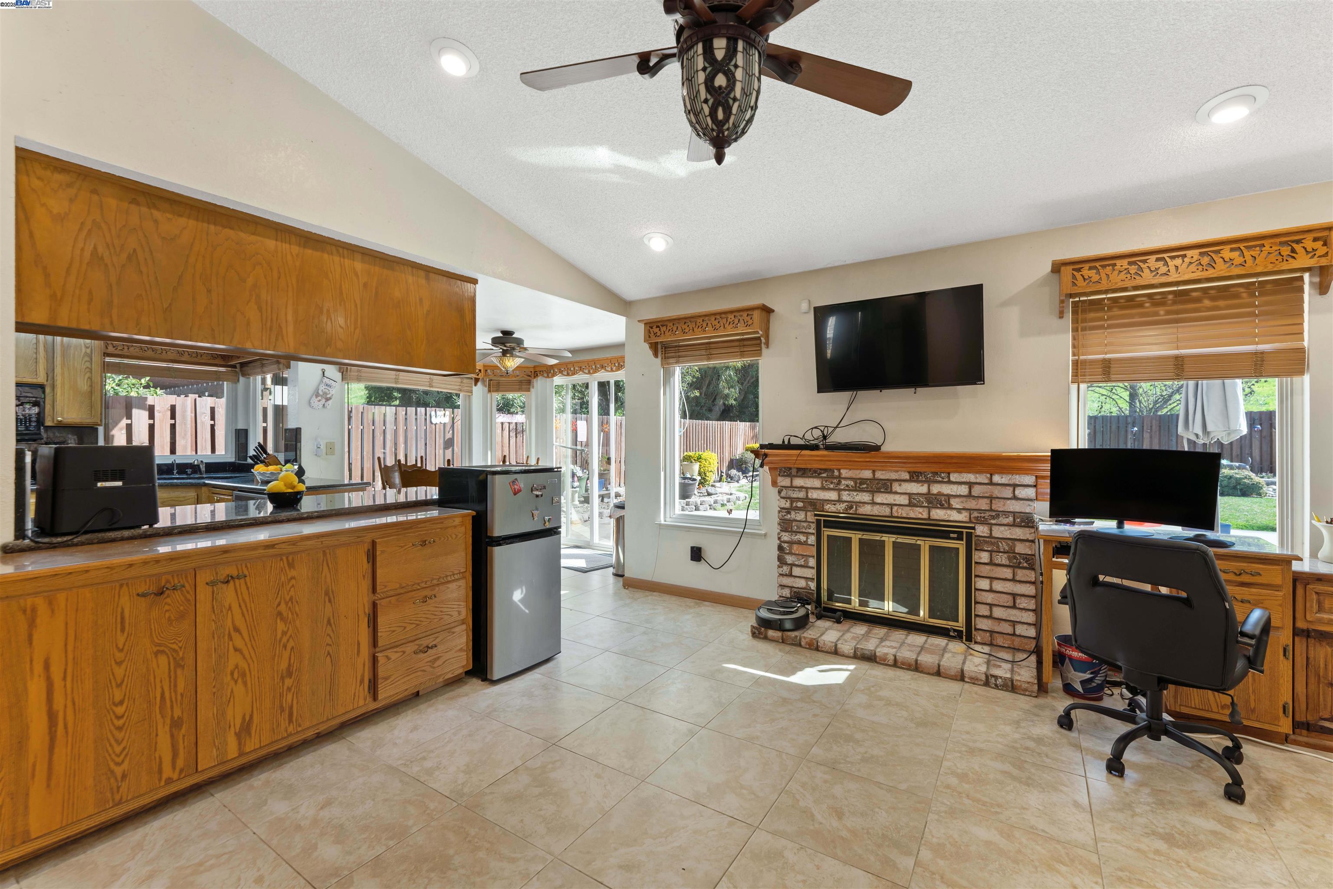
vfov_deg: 81.2
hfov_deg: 104.3
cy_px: 444
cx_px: 666
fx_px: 518
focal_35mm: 14
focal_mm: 14
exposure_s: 1/8
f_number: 7.1
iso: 100
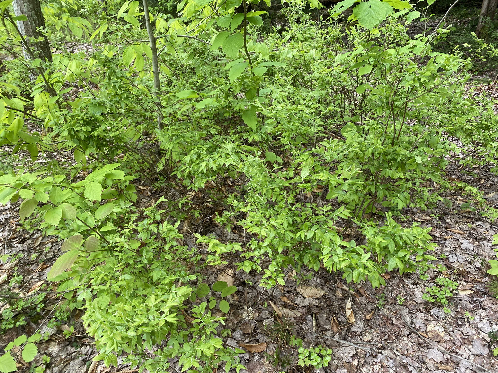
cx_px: 249
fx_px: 374
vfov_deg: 53.1
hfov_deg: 67.3
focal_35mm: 26
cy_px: 186
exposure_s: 1/137
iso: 32
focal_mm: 4.25
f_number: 1.8
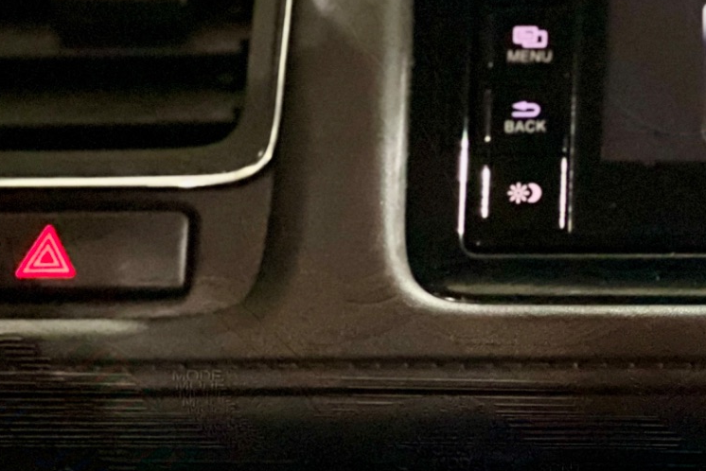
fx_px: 4041
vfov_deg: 6.6
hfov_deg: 9.9
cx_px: 777
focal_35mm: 206
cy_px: -141
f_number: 2.8
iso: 800
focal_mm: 9
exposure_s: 1/15
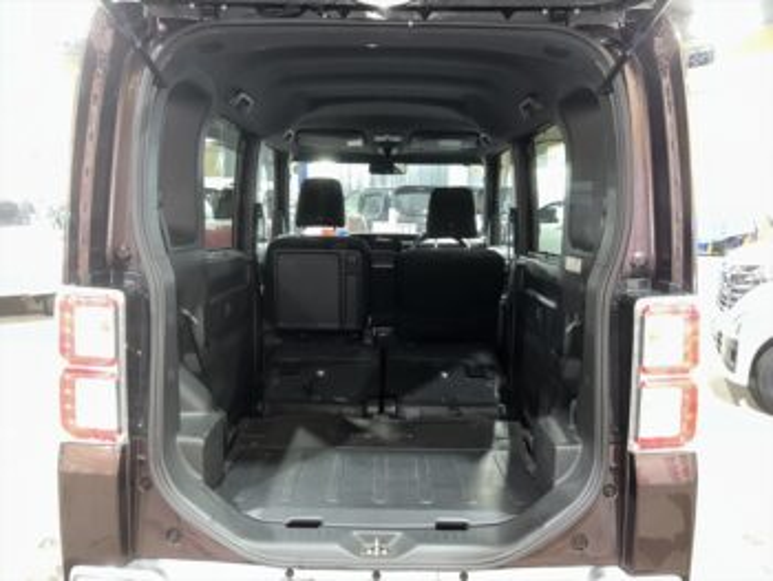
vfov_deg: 53.1
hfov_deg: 67.3
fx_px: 581
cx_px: 386
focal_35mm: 26
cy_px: 290
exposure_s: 1/7
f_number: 1.5
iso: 125
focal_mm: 5.7
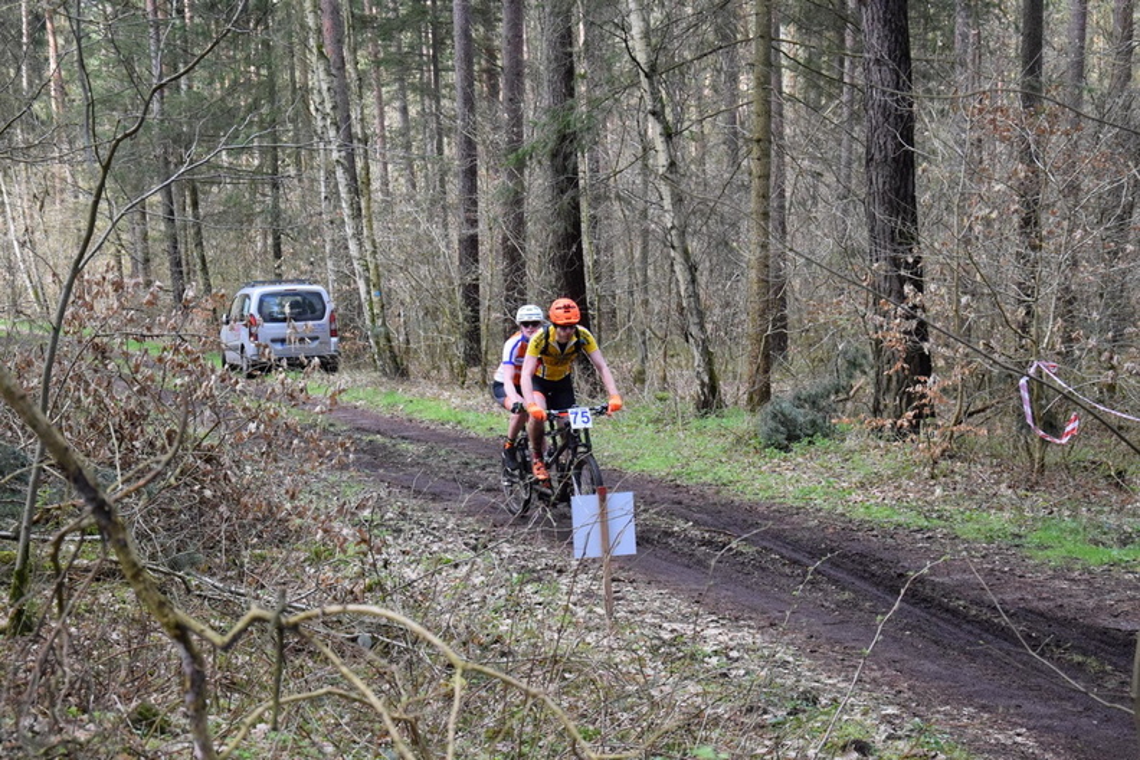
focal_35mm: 63
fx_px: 1995
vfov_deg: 21.6
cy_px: 380
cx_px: 570
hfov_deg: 31.9
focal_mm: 42
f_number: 6.3
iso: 4000
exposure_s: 1/1600
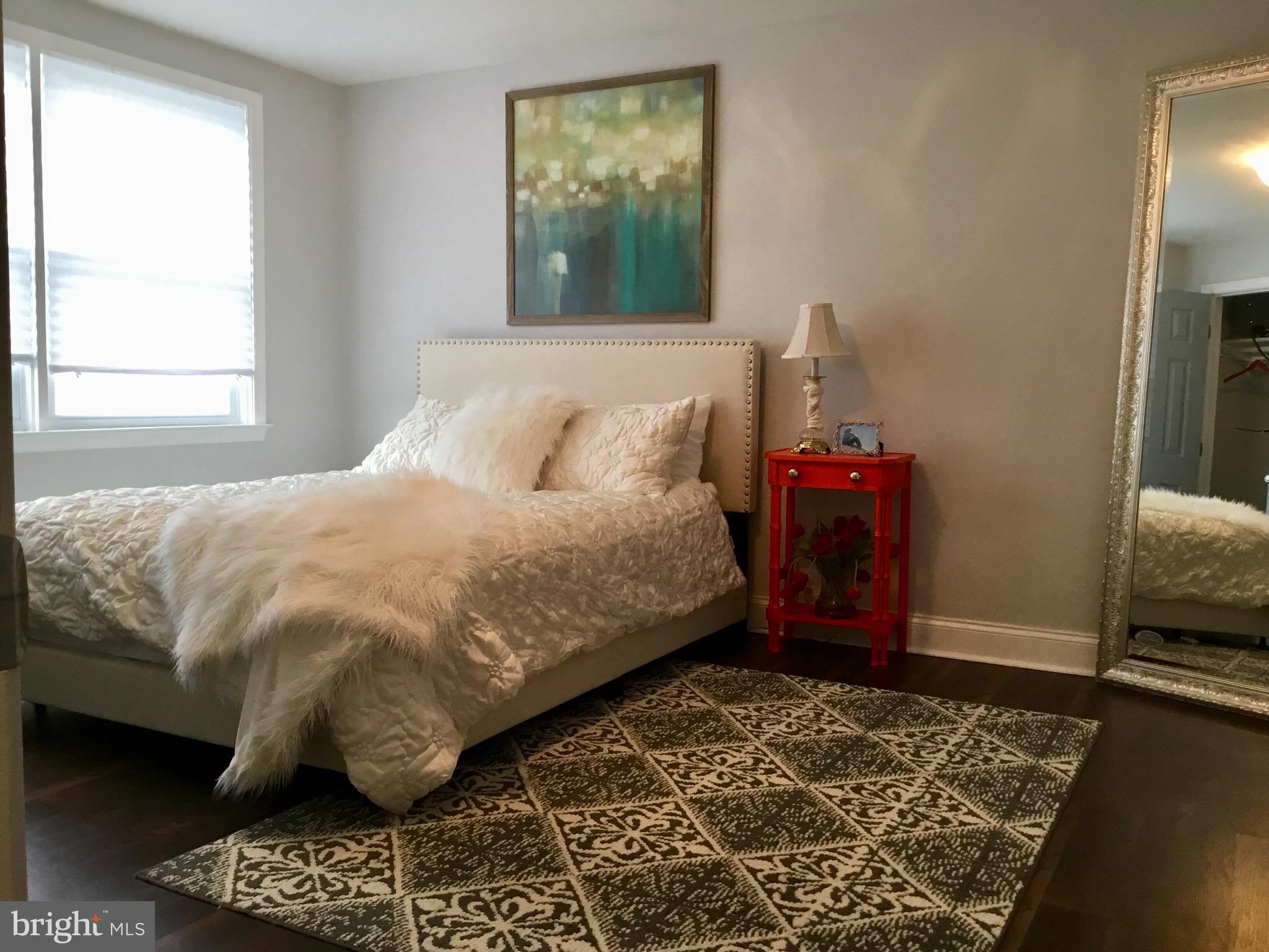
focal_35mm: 31
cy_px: 476
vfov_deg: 45.4
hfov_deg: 58.4
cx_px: 634
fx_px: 1136
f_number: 2.4
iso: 50
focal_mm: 3.3
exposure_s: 1/30
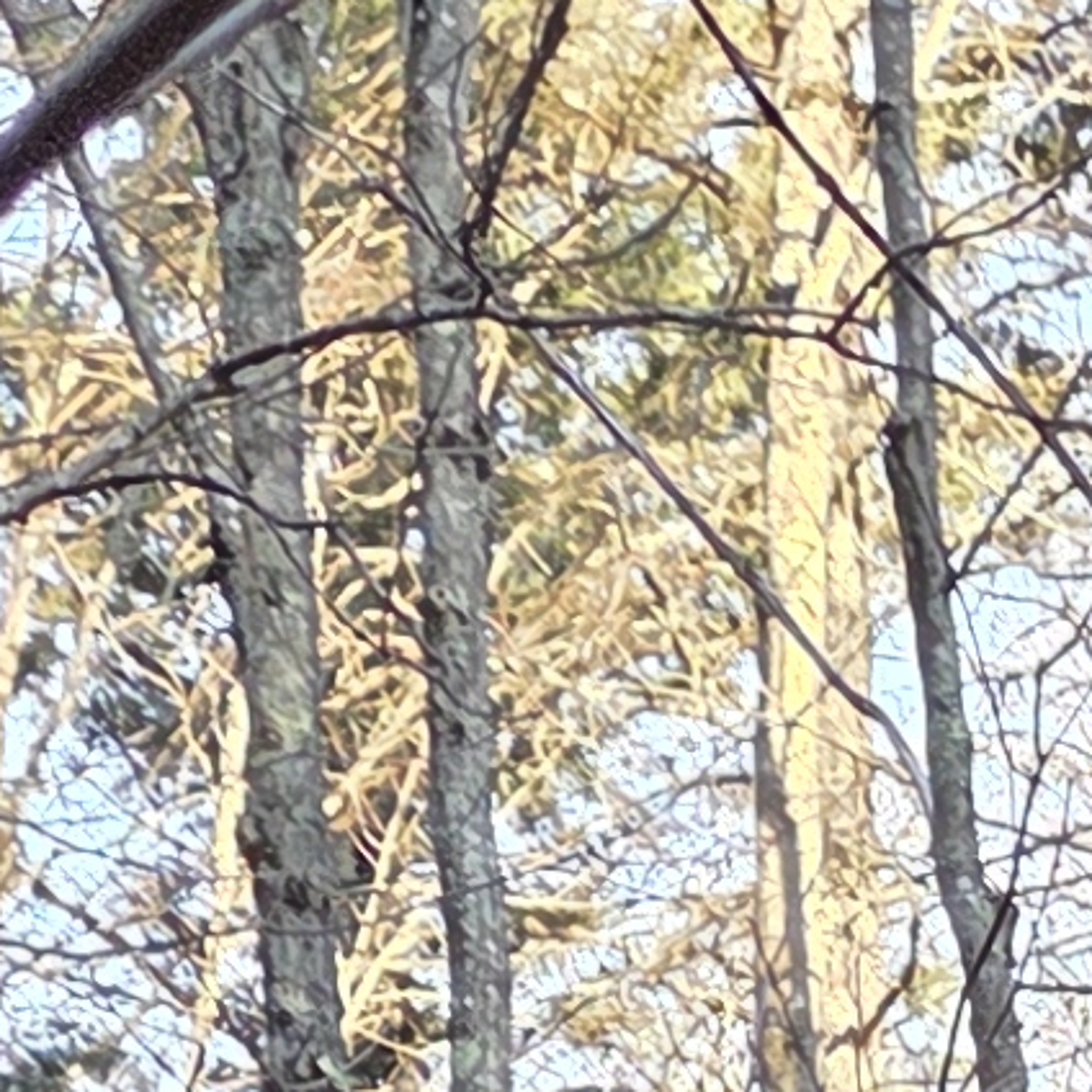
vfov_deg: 7.5
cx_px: 2521
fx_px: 6853
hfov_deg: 8.4
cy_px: 3701
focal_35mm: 192
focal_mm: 5.4
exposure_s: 1/180
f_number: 1.8
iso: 64
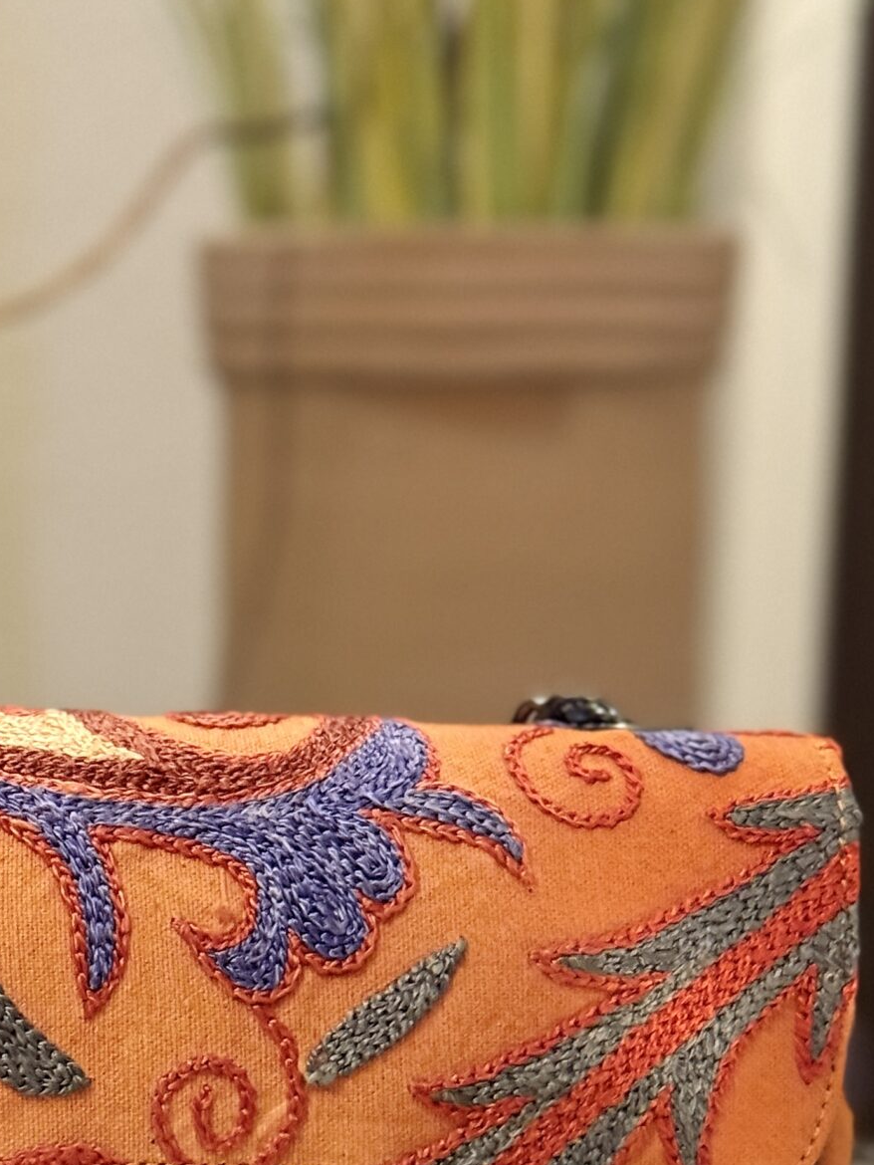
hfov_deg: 13.9
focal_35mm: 105
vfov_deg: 18.5
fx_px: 3533
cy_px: 996
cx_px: 34
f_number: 1.78
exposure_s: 1/25
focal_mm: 6.76
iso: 640
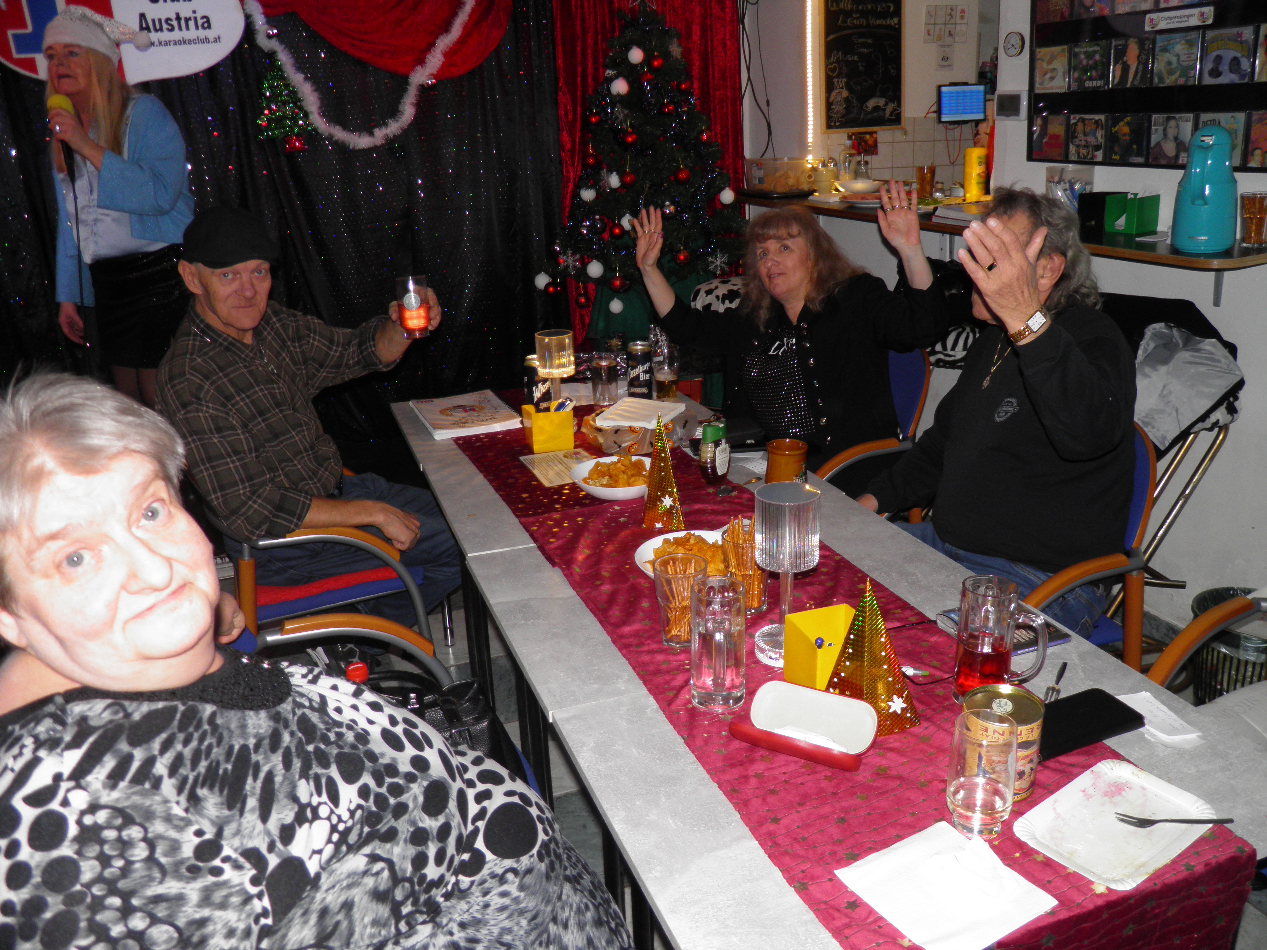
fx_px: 1025
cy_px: 475
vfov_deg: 49.7
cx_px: 634
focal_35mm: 28
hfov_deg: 63.4
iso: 100
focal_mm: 4.9
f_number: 2.8
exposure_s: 1/30
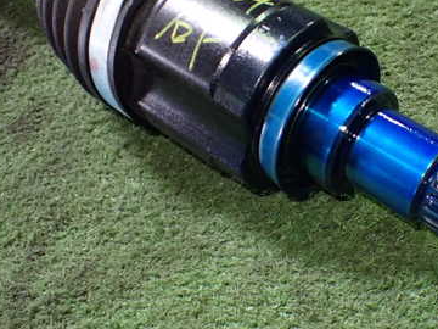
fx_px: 633
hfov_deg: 37.2
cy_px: 135
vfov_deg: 29.1
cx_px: 333
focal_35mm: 50
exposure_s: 1/125
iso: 800
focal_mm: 5.4
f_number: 2.3
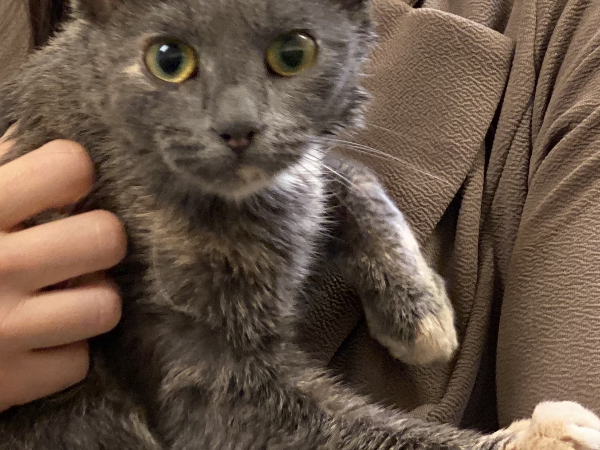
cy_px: -74
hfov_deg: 12.7
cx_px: 78
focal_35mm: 155
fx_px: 2687
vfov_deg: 9.5
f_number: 2
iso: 200
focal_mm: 6
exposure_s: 1/40
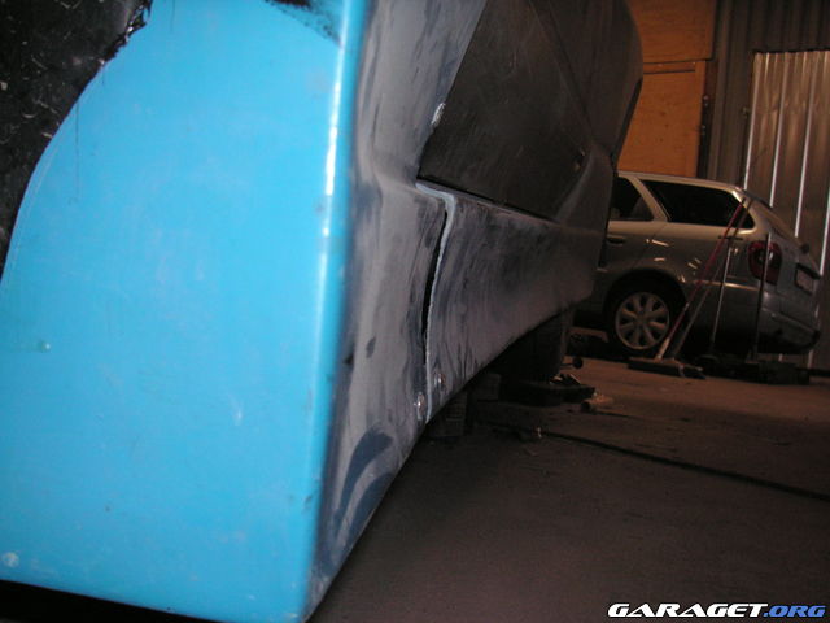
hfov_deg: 49.0
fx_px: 911
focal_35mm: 38
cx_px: 415
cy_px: 312
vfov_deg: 37.7
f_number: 3.3
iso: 160
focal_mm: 6.3
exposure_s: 1/45
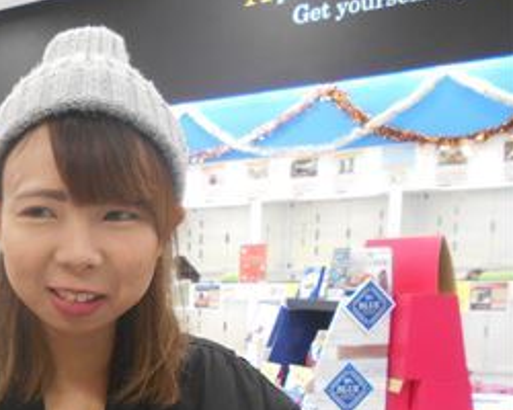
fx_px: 926
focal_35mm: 61
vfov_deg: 23.9
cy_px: 406
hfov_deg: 27.4
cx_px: -98
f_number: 3.2
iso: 250
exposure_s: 1/30
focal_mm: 4.6
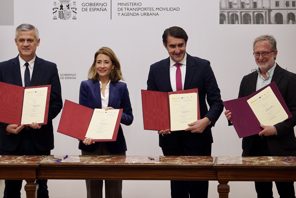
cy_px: 92
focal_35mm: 128
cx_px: 136
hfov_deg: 16.0
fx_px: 1053
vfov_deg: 10.7
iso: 1600
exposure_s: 1/160
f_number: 4.5
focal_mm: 109
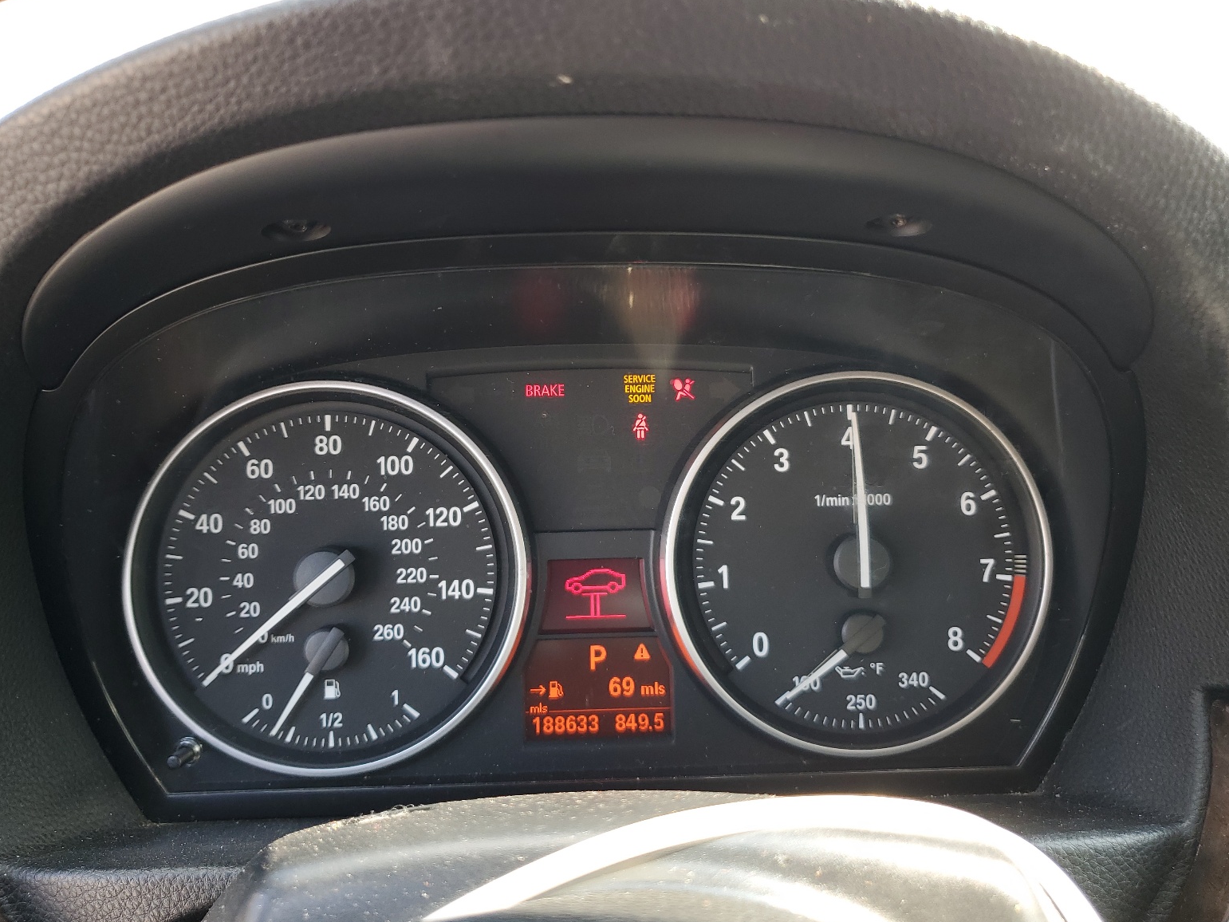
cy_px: 468
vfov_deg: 51.4
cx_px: 595
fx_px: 959
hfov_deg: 65.3
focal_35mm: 27
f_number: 1.5
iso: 50
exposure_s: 1/116
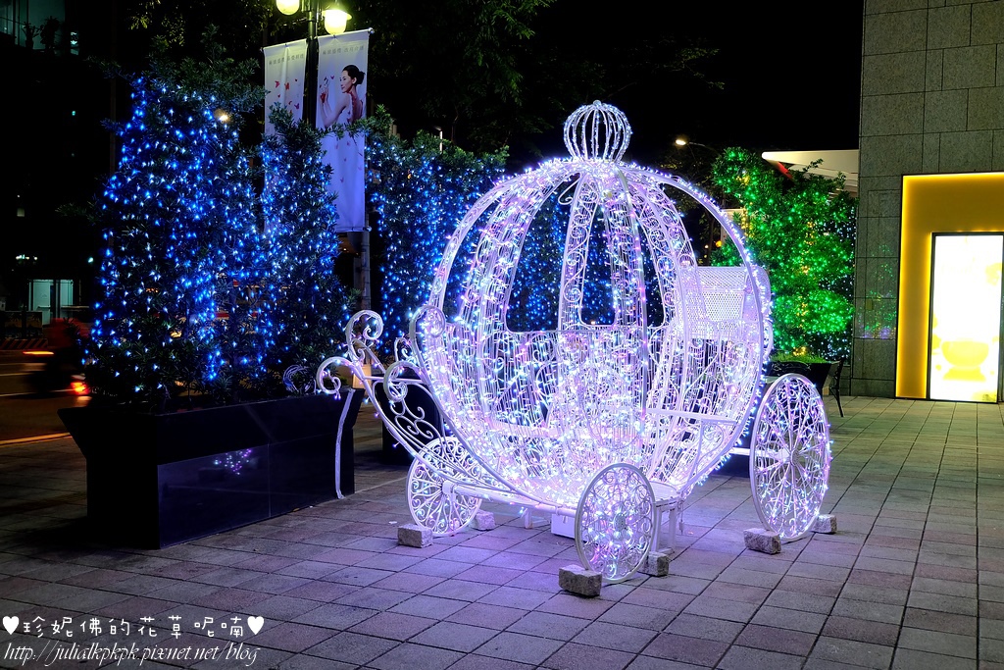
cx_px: 502
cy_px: 335
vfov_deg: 40.0
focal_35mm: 33
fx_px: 920
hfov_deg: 57.2
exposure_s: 1/30
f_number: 4
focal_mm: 22.2
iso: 1250
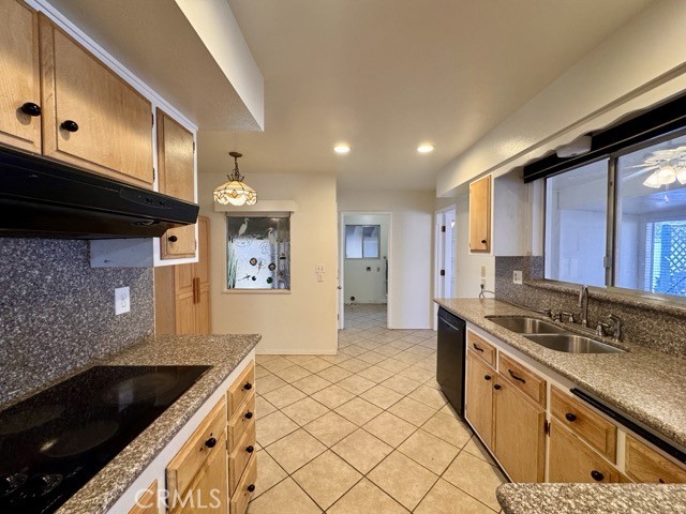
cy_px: 257
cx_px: 343
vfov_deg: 85.7
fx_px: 277
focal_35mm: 14
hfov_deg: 102.1
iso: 200
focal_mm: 2.22
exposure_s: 1/120
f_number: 2.2
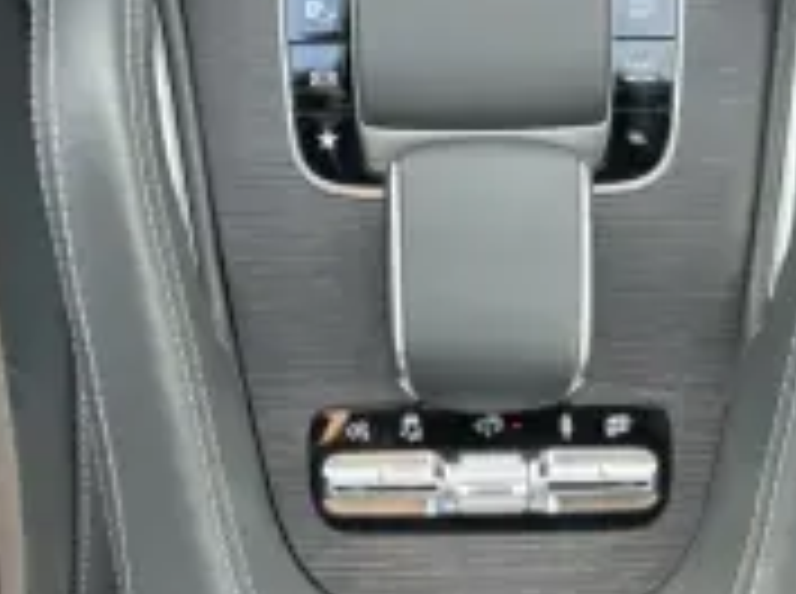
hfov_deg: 36.2
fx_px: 1216
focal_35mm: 53
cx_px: 432
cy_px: 99
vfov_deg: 26.8
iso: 125
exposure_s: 1/102
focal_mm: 5.7
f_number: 1.5
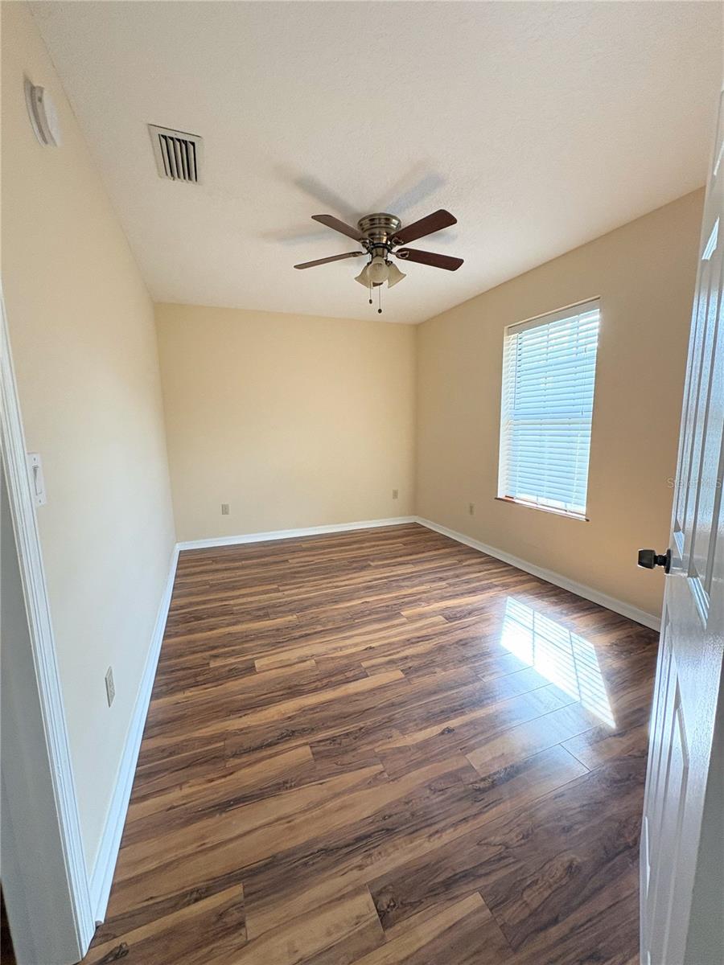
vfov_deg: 102.1
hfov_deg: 85.7
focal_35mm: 14
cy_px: 482
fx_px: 390
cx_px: 362
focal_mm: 2.22
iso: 200
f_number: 2.2
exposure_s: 1/99
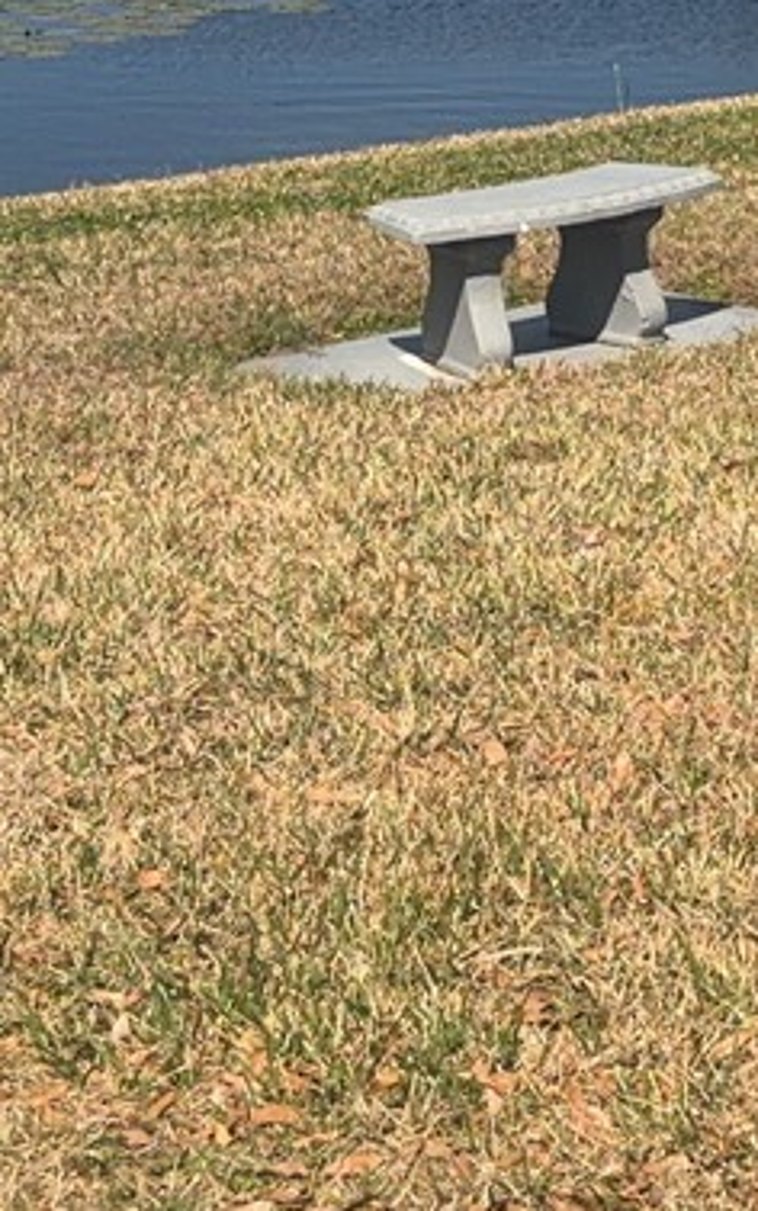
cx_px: 562
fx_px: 3863
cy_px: 112
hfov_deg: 11.2
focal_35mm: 117
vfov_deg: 17.5
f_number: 1.6
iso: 64
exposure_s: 1/6993
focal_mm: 5.96
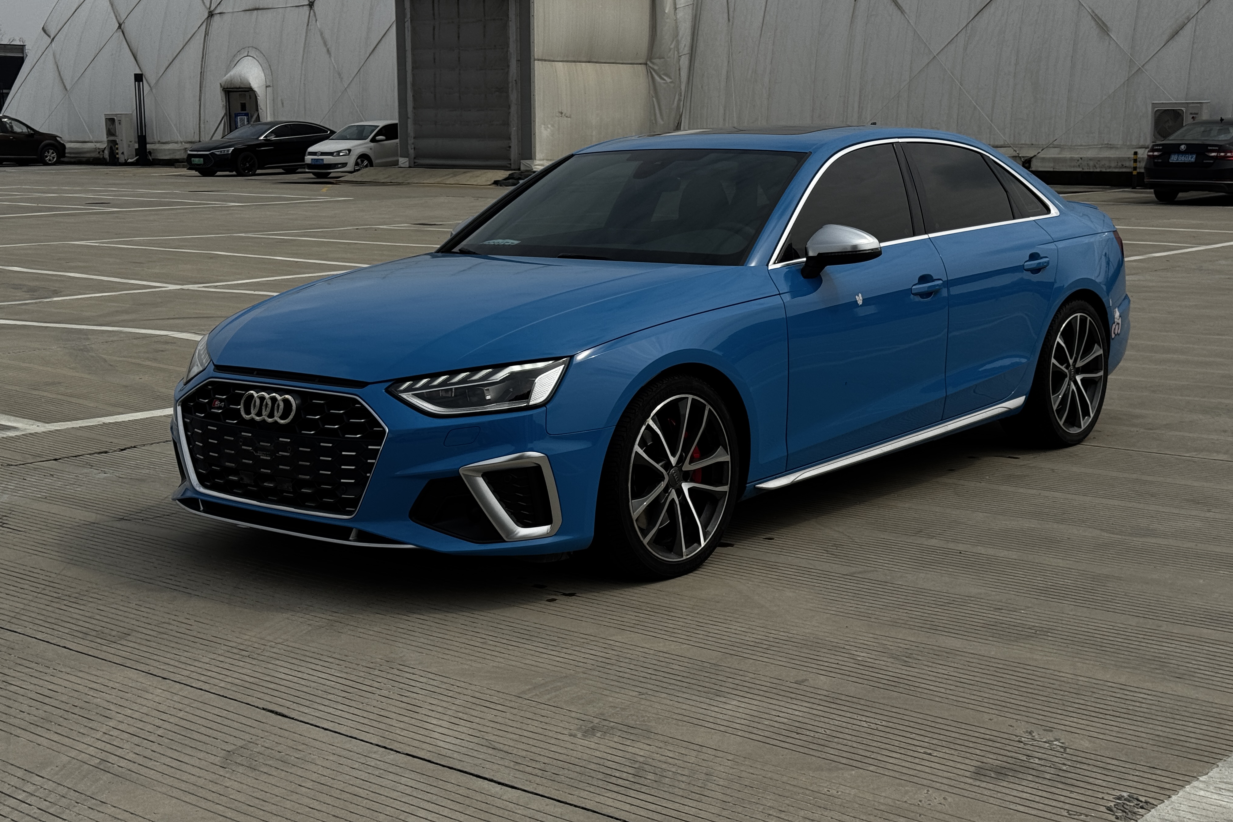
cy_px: 375
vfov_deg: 27.0
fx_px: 1712
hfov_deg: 39.6
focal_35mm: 50
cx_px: 616
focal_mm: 6.76
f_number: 1.78
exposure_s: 1/9009
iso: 80
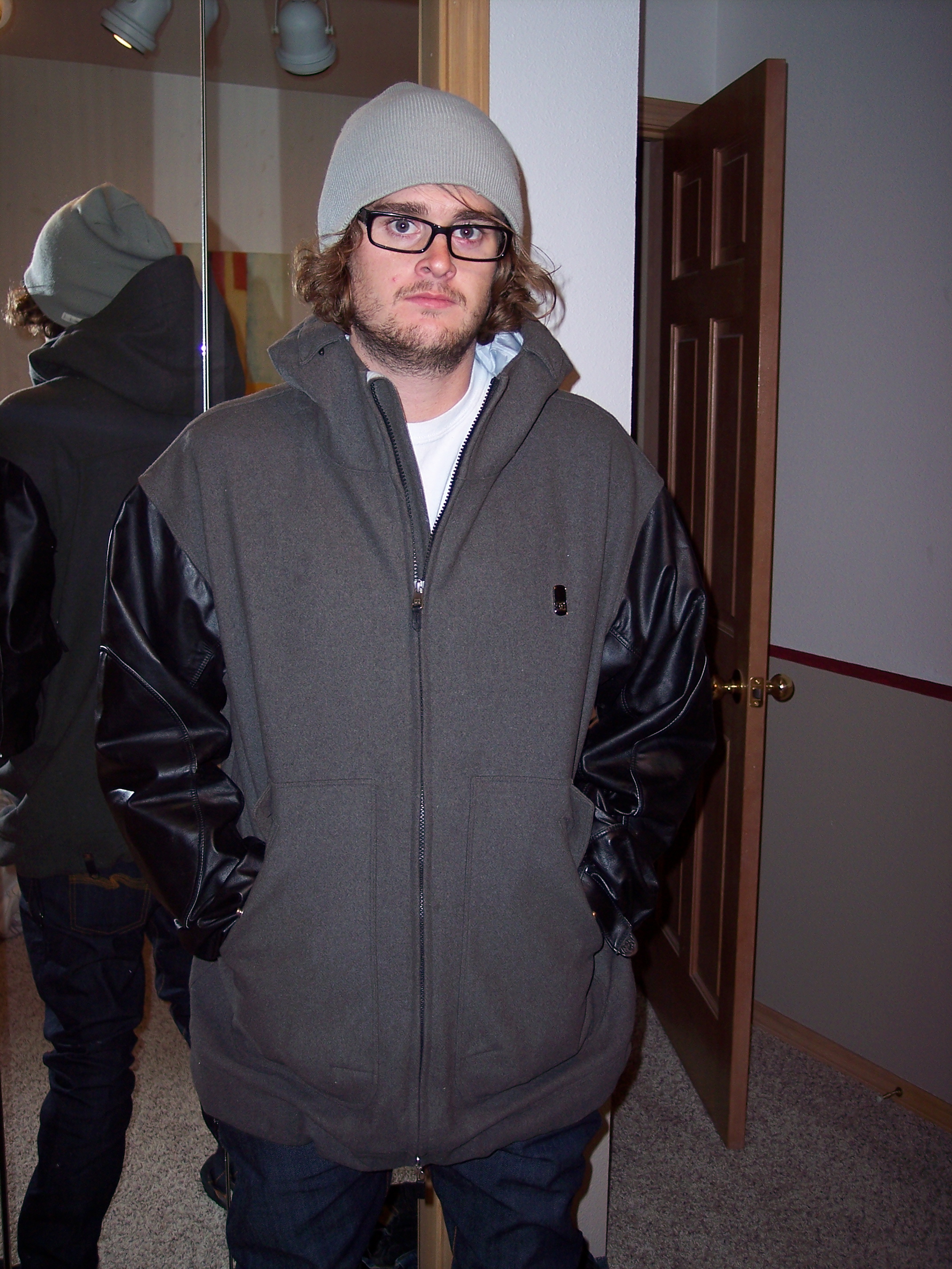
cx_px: 476
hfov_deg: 36.8
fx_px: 1430
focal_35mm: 39
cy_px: 634
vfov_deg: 47.9
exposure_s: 1/60
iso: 100
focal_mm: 8
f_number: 2.8
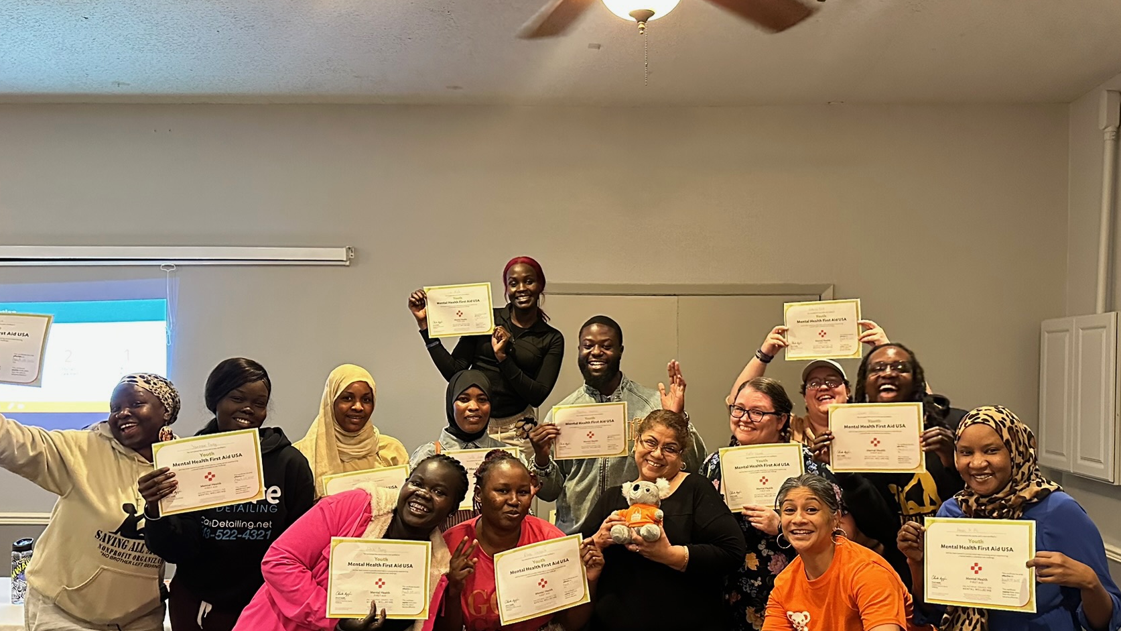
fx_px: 951
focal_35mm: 32
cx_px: 612
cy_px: 392
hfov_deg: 60.9
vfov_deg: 36.5
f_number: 1.78
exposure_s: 1/40
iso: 1000
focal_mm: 6.86
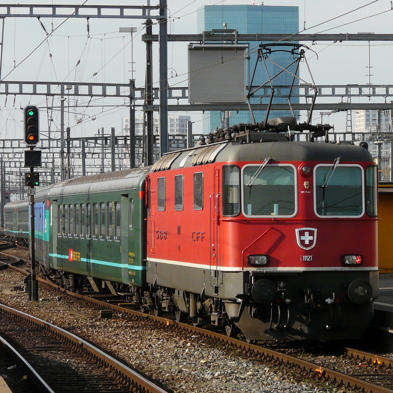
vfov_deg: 12.9
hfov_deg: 12.9
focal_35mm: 135
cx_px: 216
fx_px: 1734
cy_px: 196
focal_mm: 18.8
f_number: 5.6
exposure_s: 1/500
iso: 100
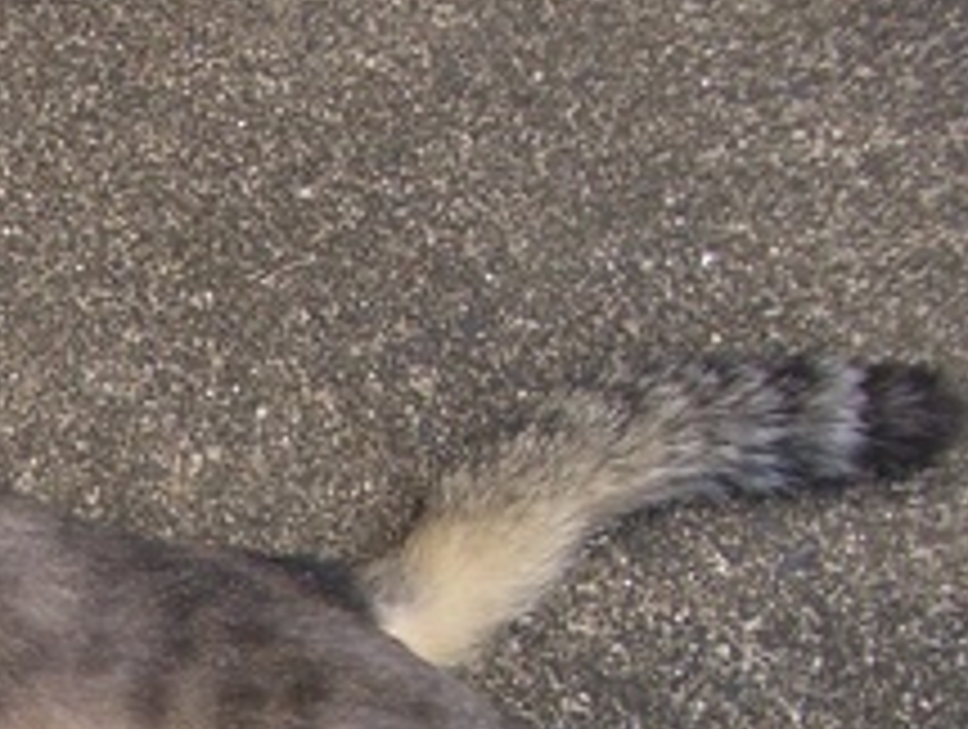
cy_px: 896
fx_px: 2913
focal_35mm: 104
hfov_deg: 17.6
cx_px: -320
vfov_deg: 13.8
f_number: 2.6
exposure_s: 1/640
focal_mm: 5.8
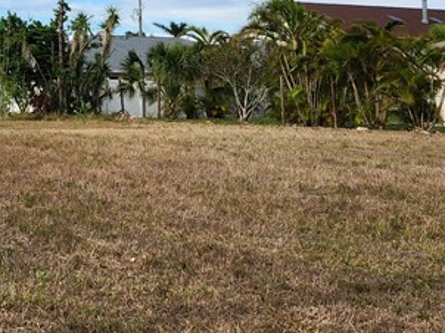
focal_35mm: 78
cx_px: -28
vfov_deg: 17.6
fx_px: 1002
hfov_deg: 23.7
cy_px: -108
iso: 20
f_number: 1.8
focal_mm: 5.4
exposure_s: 1/2005
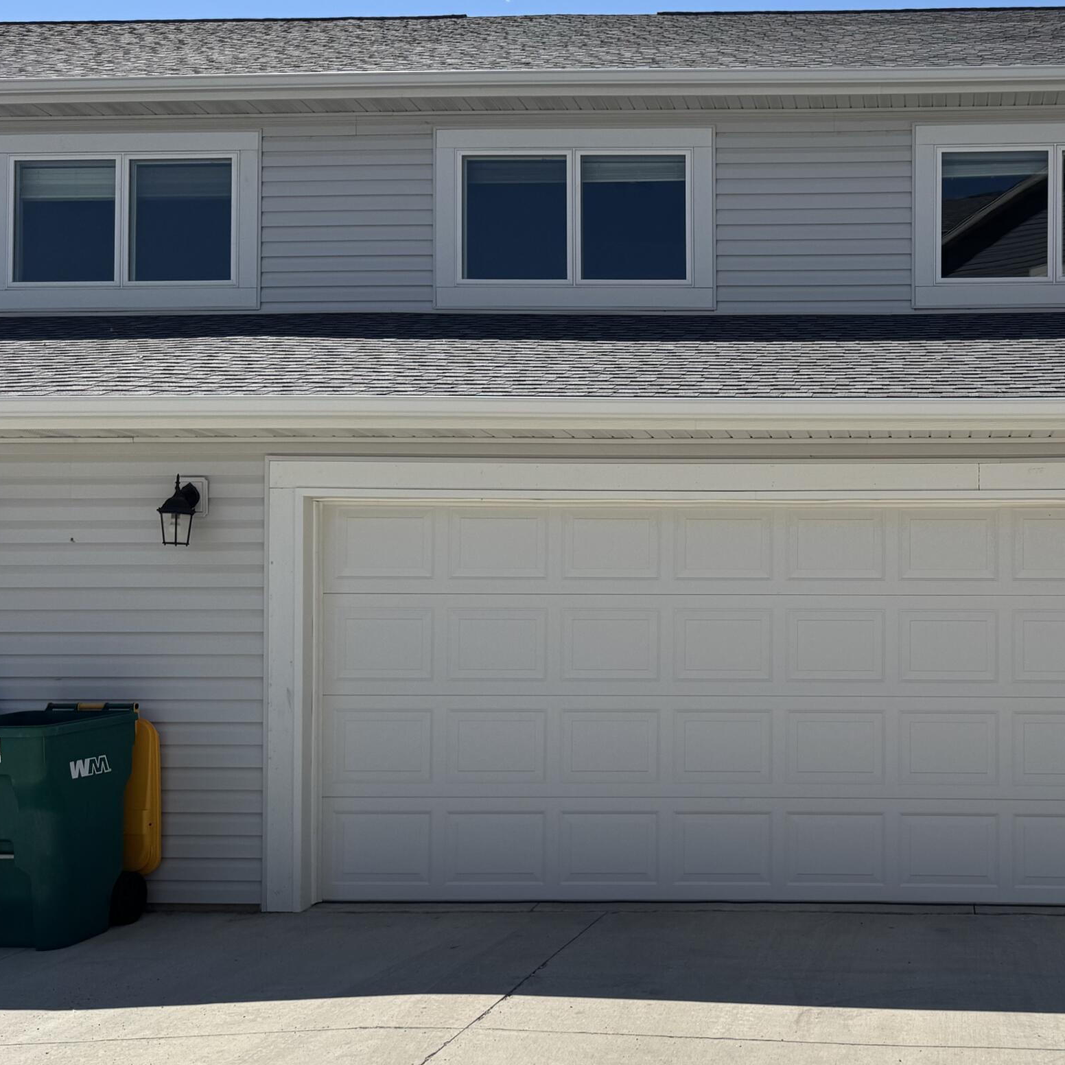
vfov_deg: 40.8
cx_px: 878
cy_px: 602
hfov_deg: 39.1
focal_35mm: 41
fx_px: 1427
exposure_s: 1/6410
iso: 80
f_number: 1.78
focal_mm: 6.76
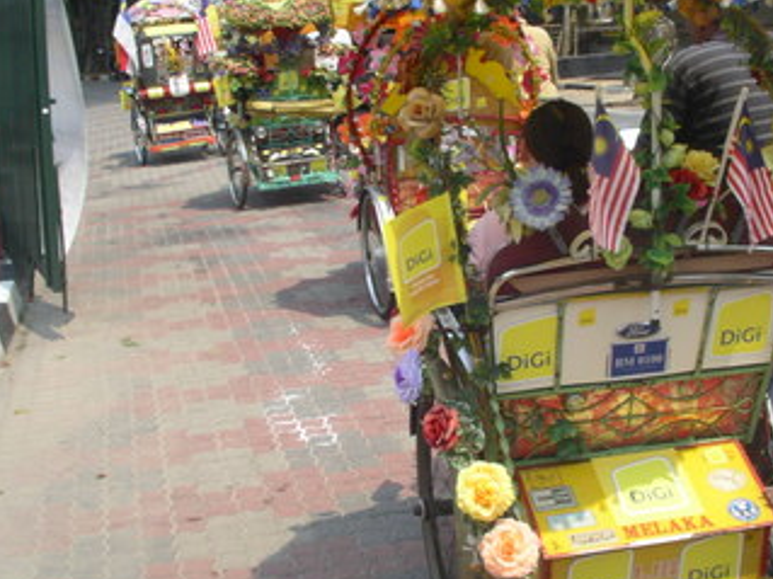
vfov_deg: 28.0
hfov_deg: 36.6
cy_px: 322
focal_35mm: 52
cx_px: 480
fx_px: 1161
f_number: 6.9
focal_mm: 5.7
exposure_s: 1/100
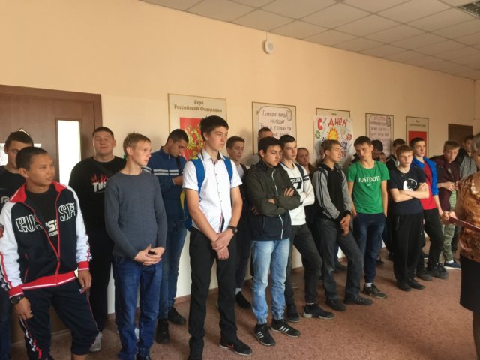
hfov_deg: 61.7
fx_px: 402
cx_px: 240
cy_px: 180
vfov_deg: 48.2
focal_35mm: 29
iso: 125
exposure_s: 1/10
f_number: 2.2
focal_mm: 4.15
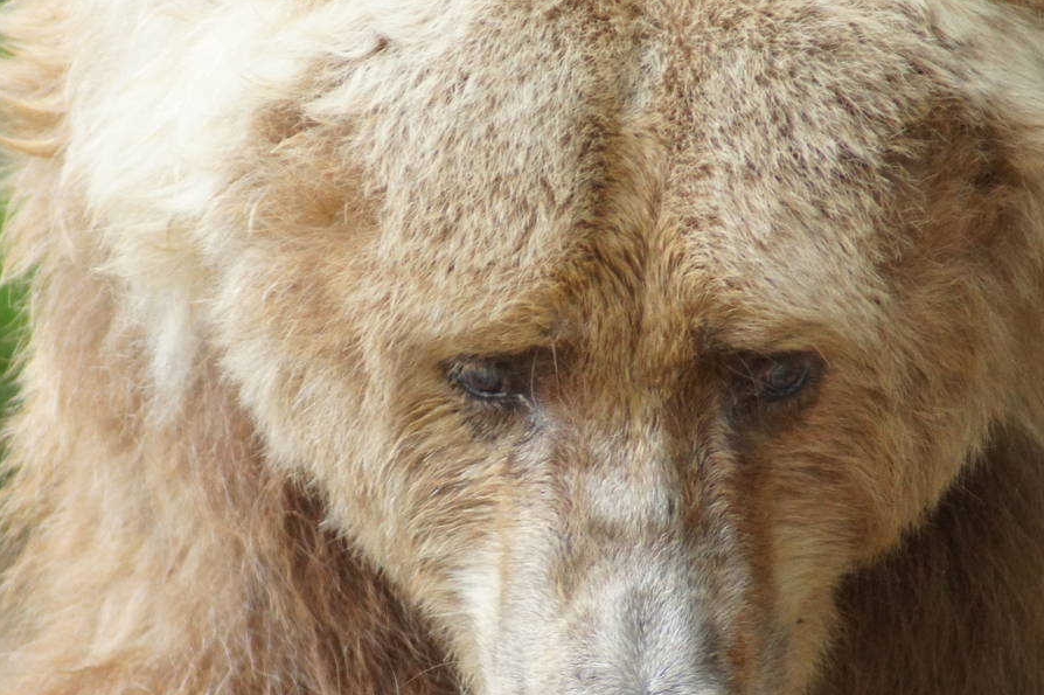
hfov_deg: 2.6
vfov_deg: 1.7
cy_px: 524
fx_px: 23331
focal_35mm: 805
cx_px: 521
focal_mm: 300
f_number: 5.6
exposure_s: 1/400
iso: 1600
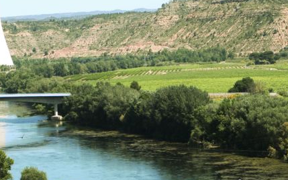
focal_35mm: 185
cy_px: 32
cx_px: 113
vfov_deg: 7.1
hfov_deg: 11.3
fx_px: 1451
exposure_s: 1/500
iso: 250
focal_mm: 65
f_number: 11
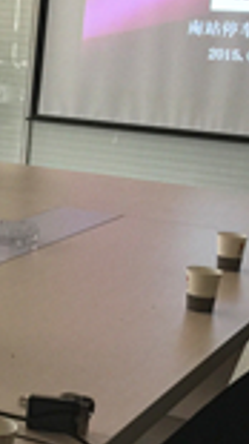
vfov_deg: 21.8
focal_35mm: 98
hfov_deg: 11.2
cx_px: -240
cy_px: 192
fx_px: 1152
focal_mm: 4.15
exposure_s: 1/40
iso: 32
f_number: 2.2
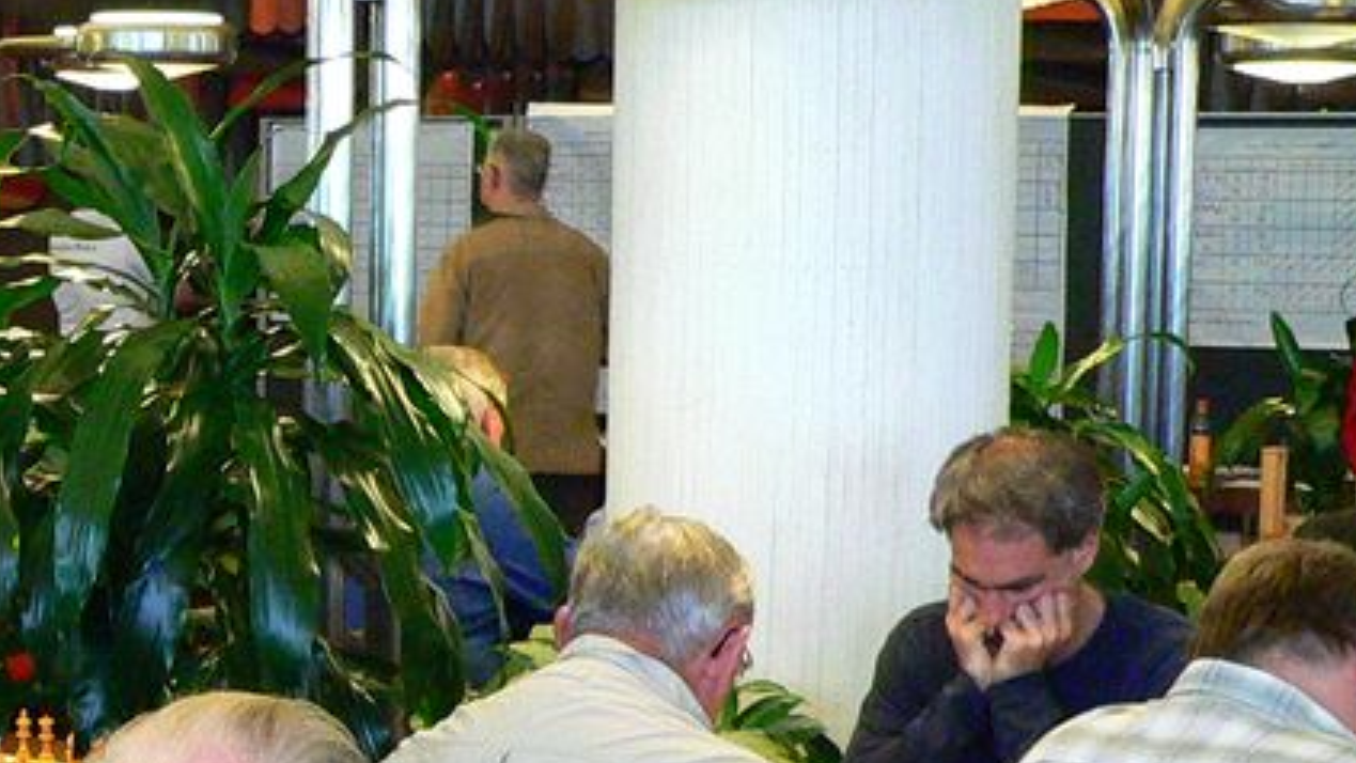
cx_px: -237
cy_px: 628
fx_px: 3416
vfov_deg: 12.7
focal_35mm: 95
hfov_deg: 21.0
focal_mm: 6
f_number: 2.8
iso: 400
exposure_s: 1/25
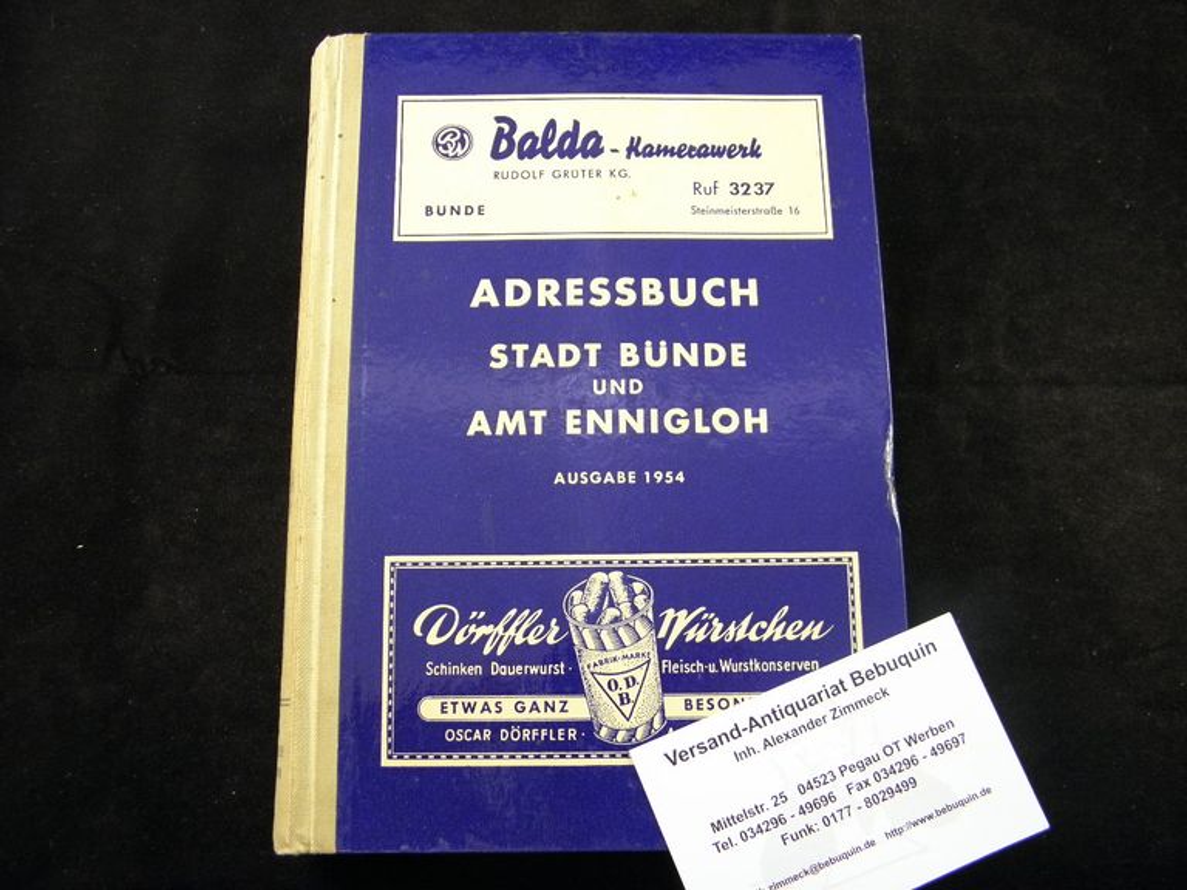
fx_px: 1132
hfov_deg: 55.4
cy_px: 445
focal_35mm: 33
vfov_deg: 42.9
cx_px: 594
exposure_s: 1/25
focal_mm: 5.9
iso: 200
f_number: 3.6
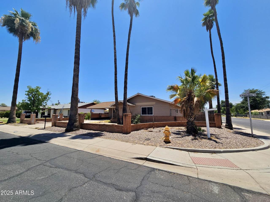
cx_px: 135
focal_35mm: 13
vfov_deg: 89.9
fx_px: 101
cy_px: 101
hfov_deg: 106.2
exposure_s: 1/3126
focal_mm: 2.2
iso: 50
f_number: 2.2
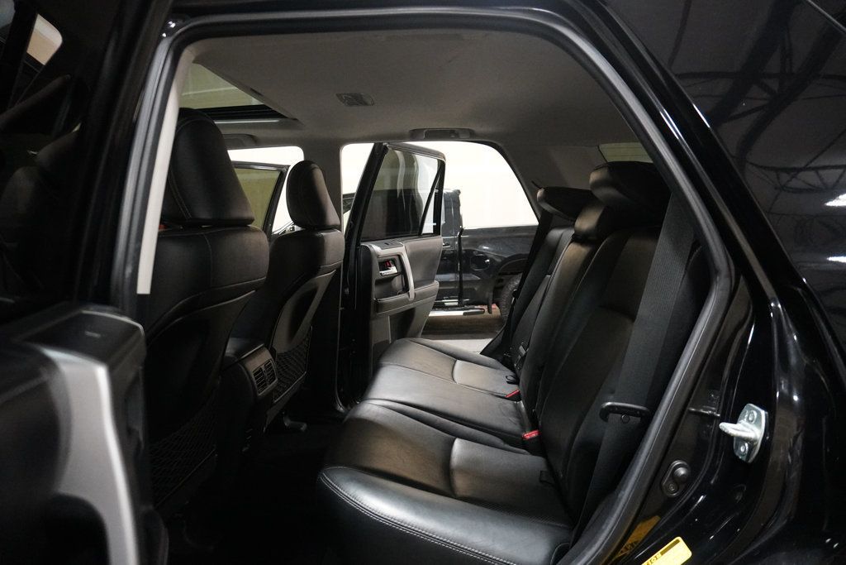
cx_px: 423
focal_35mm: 24
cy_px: 282
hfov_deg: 73.7
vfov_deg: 53.1
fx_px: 564
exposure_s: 1/100
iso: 6400
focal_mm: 16
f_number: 3.5
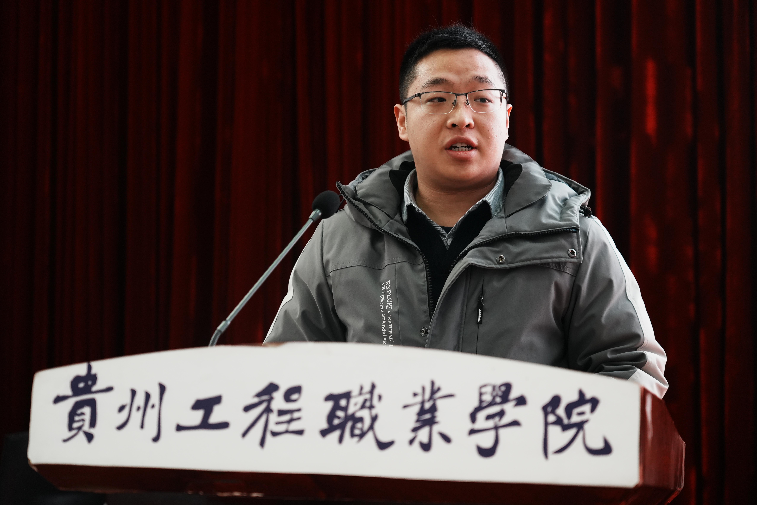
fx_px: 1472
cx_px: 378
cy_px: 252
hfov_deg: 28.8
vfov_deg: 19.5
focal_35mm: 70
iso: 1600
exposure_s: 1/100
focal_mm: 70
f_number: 4
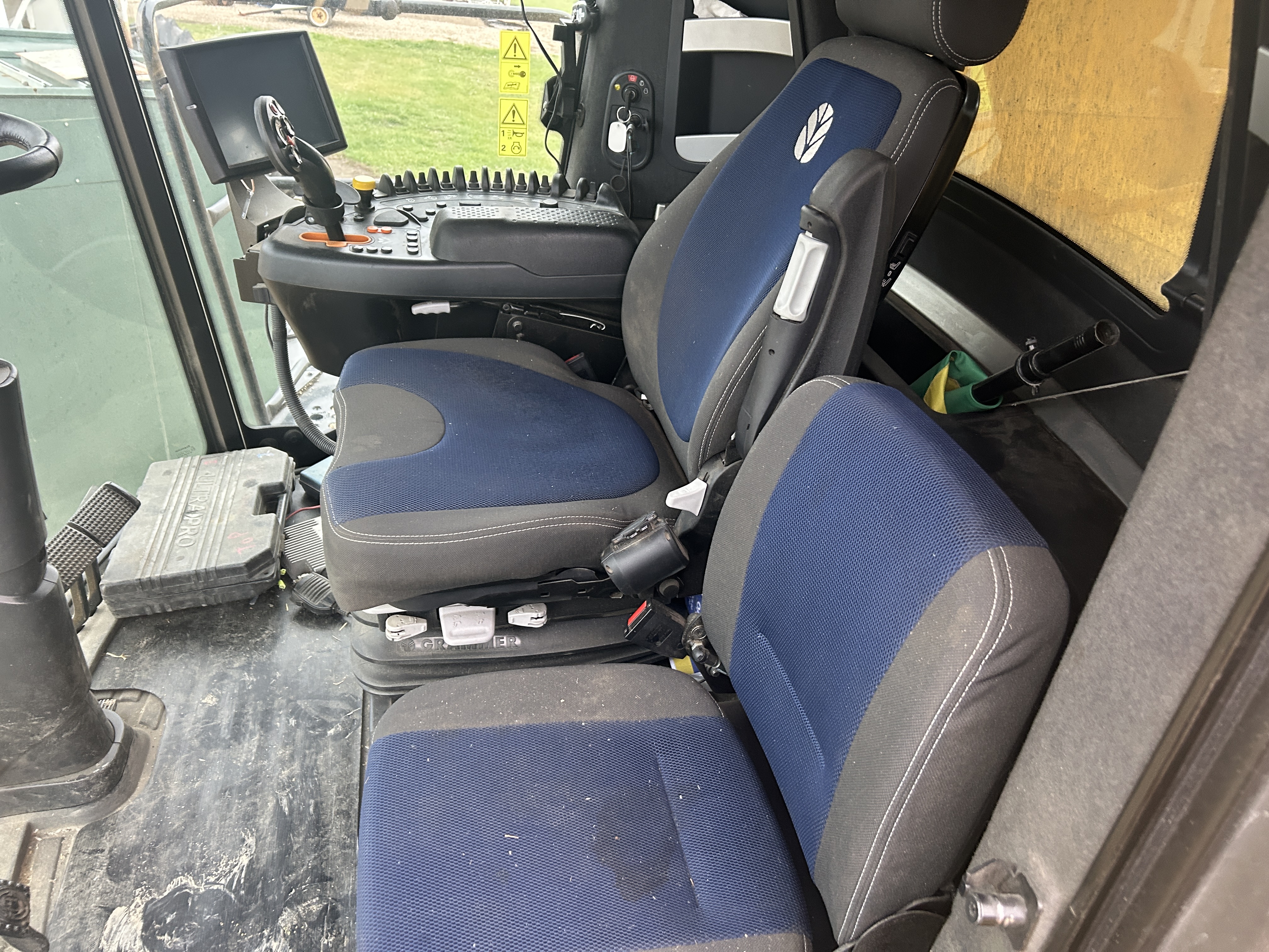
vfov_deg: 53.1
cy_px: 476
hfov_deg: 67.3
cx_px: 634
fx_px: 953
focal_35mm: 26
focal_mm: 5.7
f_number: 1.5
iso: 250
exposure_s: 1/60
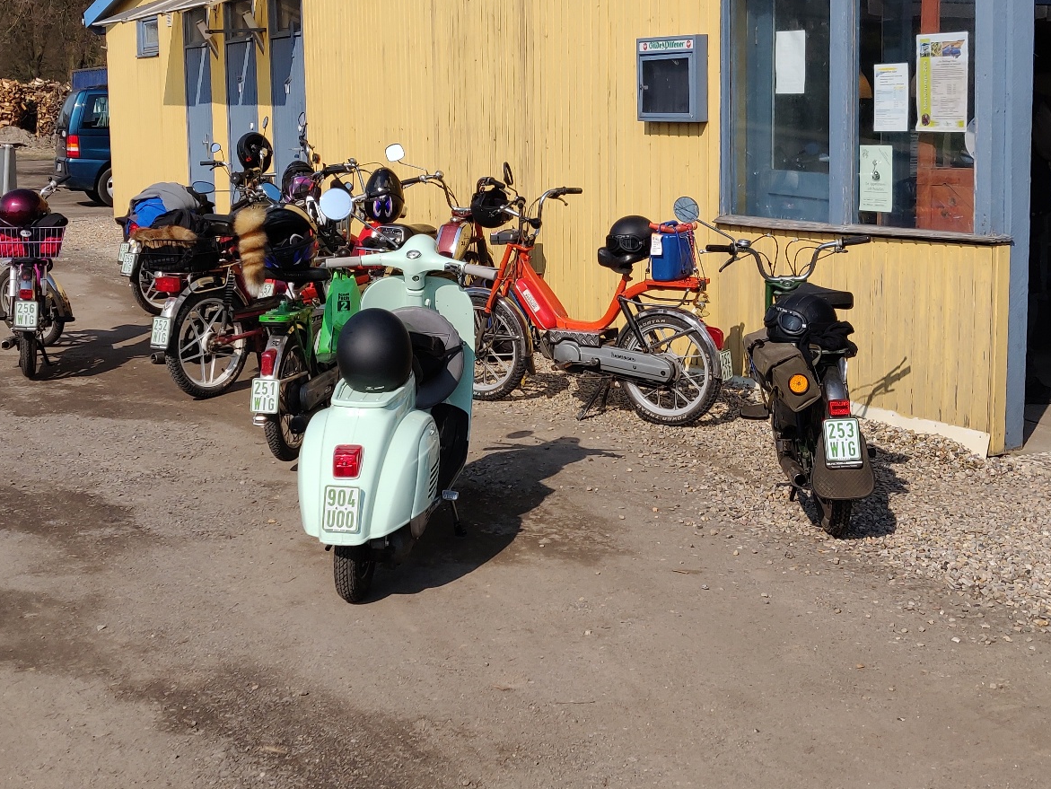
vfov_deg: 36.3
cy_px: 231
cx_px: 742
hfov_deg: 46.7
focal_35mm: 39
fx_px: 1184
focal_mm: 4.25
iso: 100
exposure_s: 1/2268
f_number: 1.7
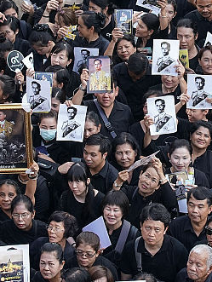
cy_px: 71
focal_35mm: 208
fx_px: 1695
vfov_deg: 9.5
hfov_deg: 7.2
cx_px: 127
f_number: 4.5
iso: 1600
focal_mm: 70
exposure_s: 1/1600
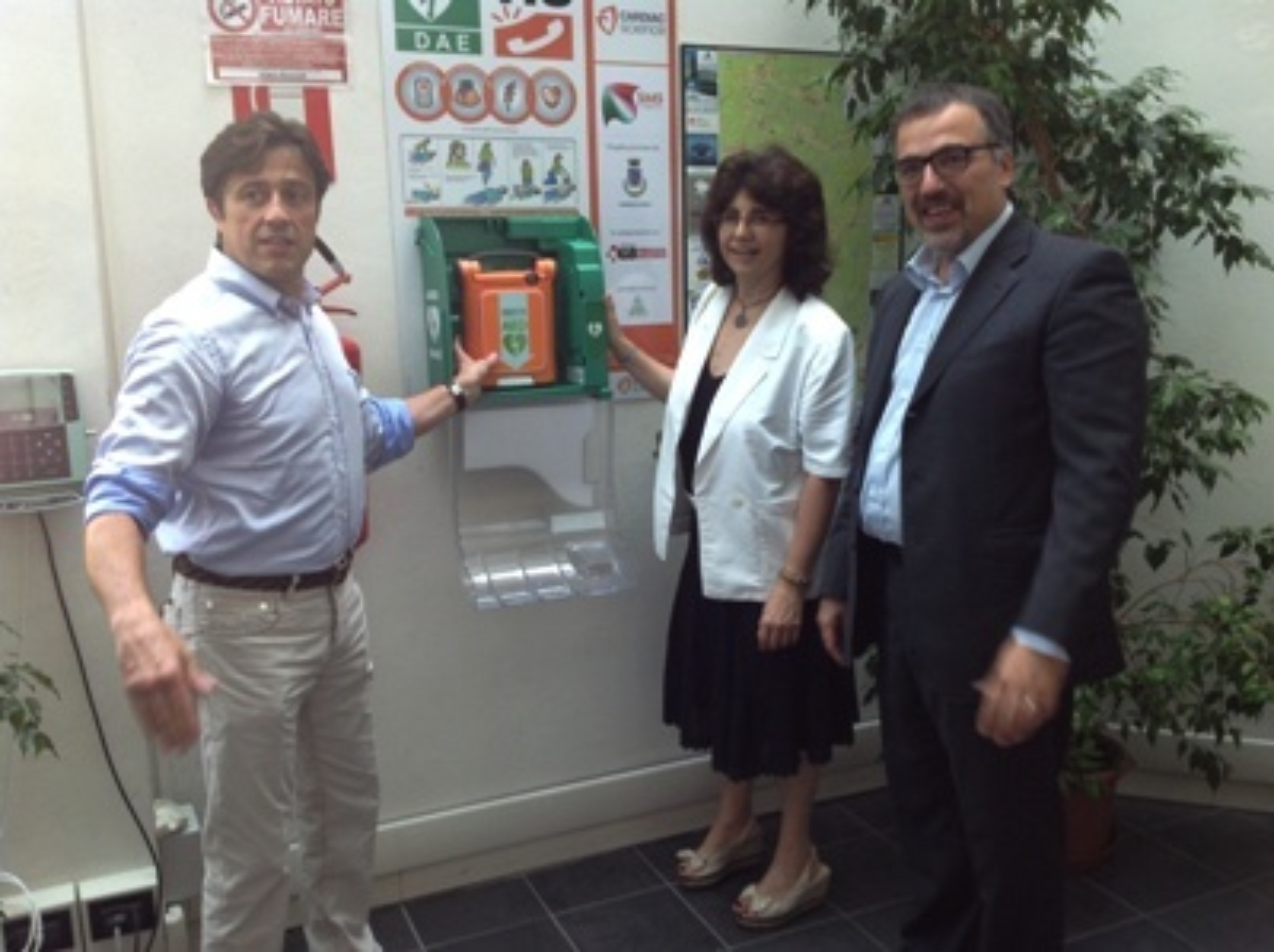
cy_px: 476
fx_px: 1287
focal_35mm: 35
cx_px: 637
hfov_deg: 52.7
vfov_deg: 40.6
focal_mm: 4.28
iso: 80
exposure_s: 1/17
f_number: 2.4
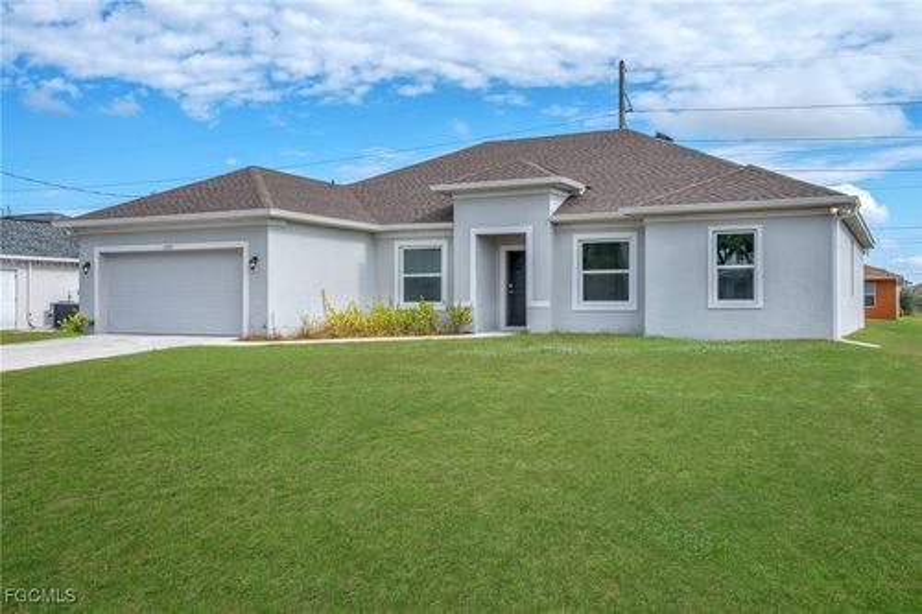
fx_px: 870
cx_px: 461
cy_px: 307
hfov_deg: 55.8
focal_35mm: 34
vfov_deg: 38.9
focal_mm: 34
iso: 100
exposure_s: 1/30
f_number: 9
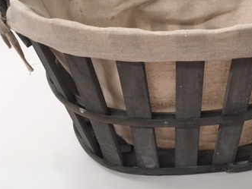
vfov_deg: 25.5
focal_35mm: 56
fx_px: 408
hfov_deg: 33.8
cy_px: 28
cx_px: 178
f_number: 2.2
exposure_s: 1/33
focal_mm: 4.15
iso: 50
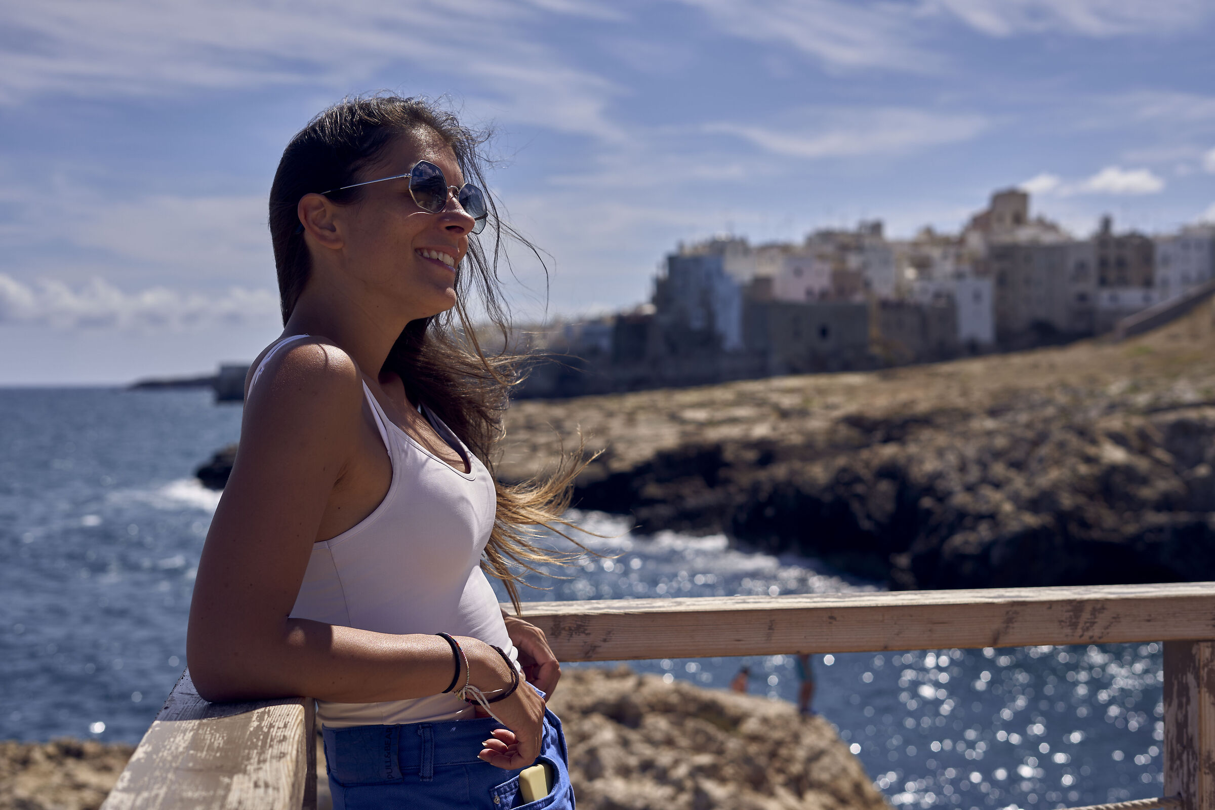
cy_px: 405
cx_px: 608
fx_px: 1687
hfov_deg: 39.6
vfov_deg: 27.0
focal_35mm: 50
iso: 100
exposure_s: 1/640
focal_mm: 50
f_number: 4.5
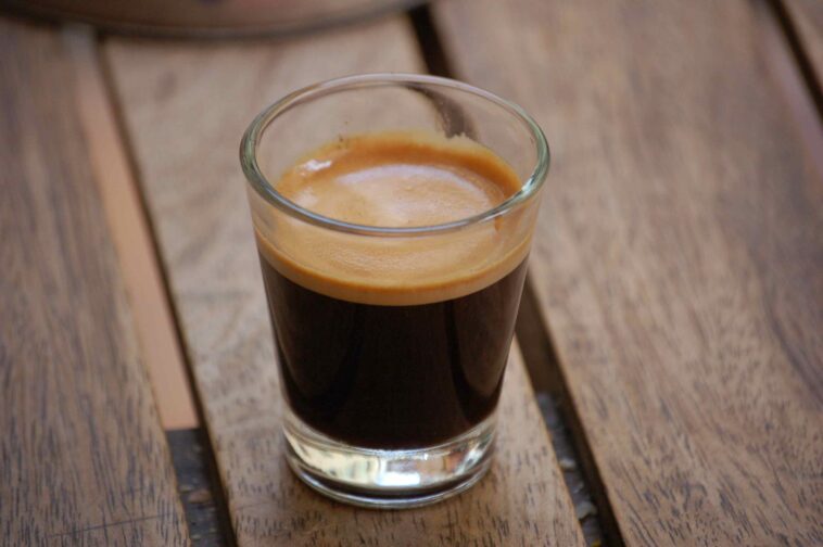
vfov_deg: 6.3
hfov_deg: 9.5
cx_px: 412
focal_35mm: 218
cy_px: 274
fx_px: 4968
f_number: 5.3
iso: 800
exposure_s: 1/400
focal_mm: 145
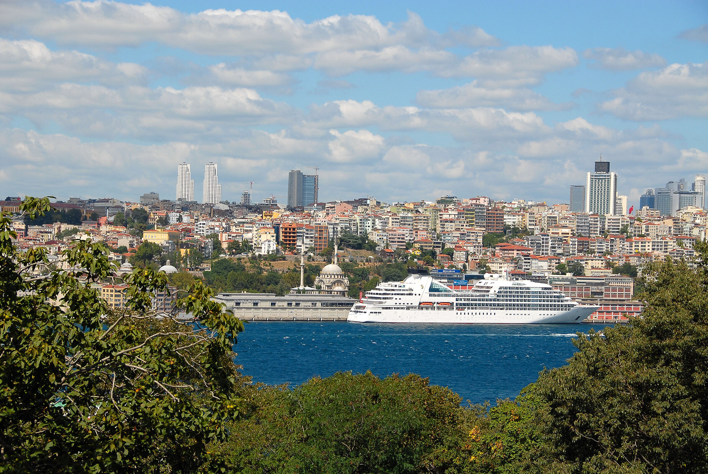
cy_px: 237
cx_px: 354
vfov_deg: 14.7
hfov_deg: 21.9
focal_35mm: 93
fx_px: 1831
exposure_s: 1/640
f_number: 7.1
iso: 100
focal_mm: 62
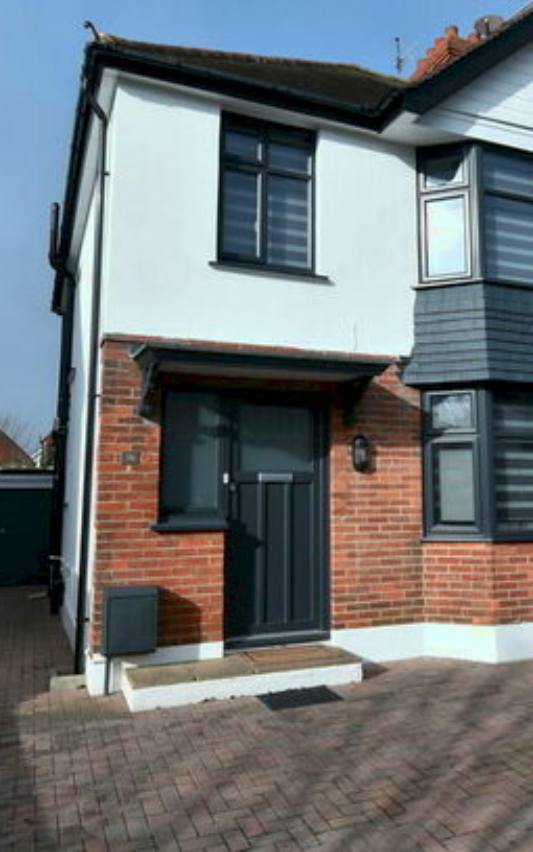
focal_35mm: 29
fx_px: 671
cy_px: 371
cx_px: 334
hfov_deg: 43.0
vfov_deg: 64.6
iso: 200
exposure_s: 1/400
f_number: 10
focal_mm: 11
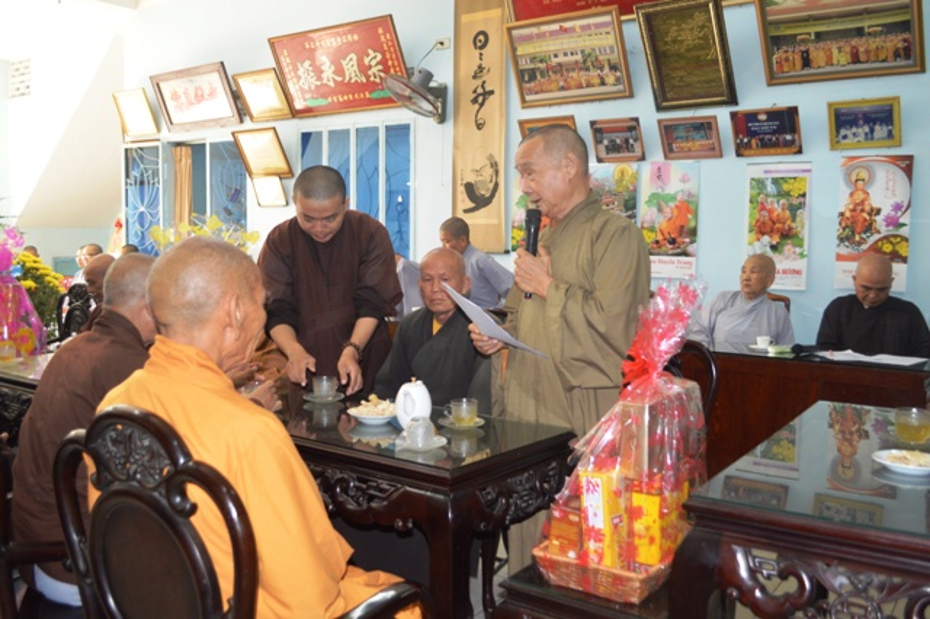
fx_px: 775
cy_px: 310
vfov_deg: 43.6
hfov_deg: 62.0
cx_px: 465
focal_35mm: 30
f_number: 3.8
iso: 1100
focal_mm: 20
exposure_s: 1/60
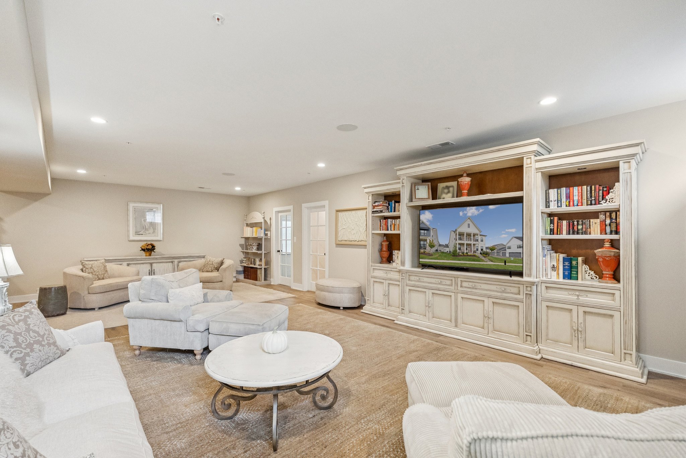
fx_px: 305
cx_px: 343
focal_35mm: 16
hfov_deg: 96.7
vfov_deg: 73.8
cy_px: 229
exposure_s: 1/125
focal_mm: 16
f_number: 4
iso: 4000
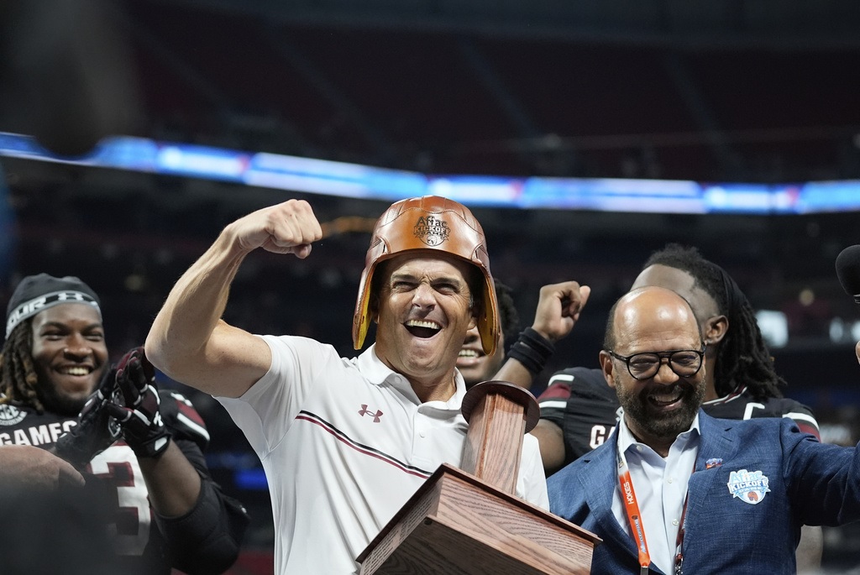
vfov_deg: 13.1
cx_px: 430
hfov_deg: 19.4
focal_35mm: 105
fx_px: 2511
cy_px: 288
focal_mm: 70
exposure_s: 1/2500
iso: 3200
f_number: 2.8
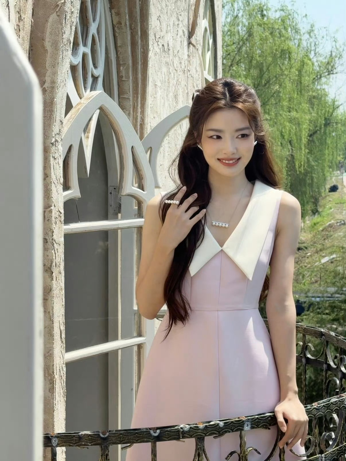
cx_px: 173
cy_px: 230
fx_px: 920
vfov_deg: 28.2
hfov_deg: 21.3
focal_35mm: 69
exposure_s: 1/3704
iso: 80
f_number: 1.78
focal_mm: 6.76
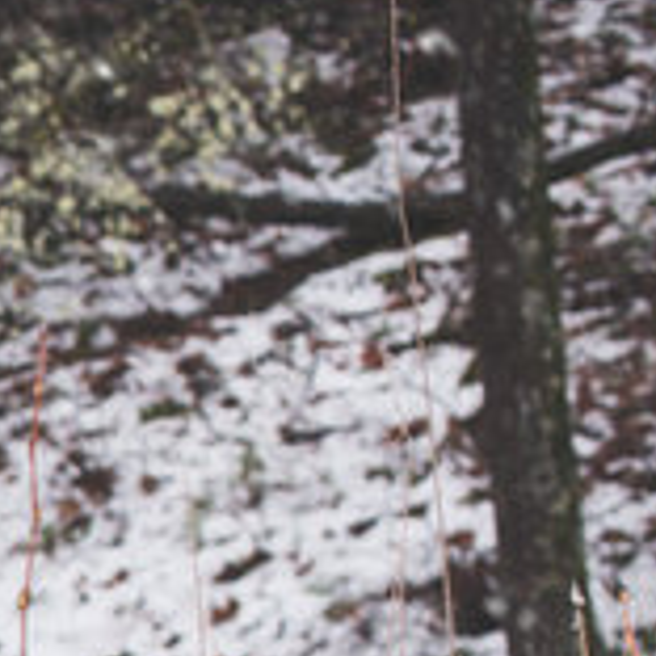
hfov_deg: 5.0
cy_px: 1520
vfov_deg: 5.2
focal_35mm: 326
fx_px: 6990
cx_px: -1669
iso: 160
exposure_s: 1/160
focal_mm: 50
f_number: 5.6
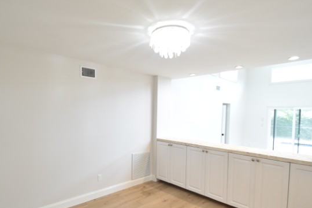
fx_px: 173
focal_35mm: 20
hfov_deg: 83.7
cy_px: 119
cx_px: 139
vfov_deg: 61.7
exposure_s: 1/60
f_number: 3.5
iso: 800
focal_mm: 10
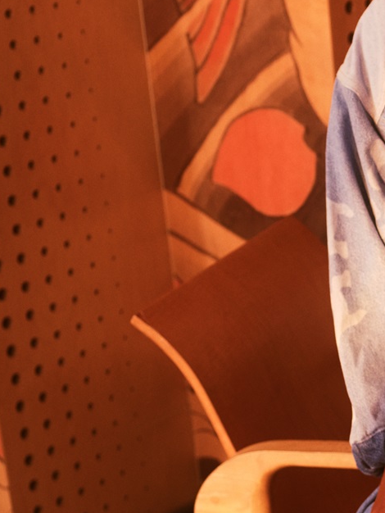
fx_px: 1704
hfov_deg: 12.4
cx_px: 545
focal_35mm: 115
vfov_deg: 17.0
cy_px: 409
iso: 1000
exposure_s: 1/160
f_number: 4
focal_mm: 45
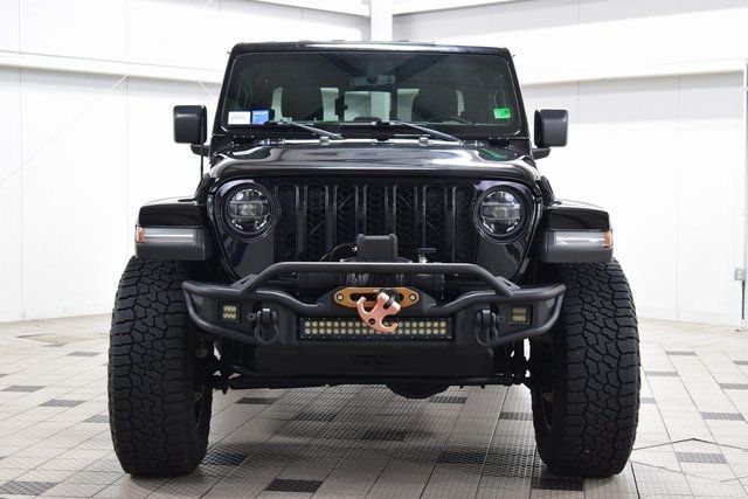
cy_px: 250
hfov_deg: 33.4
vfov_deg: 22.6
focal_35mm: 60
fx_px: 1247
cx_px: 374
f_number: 6.3
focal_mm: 40
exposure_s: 1/15
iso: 1100
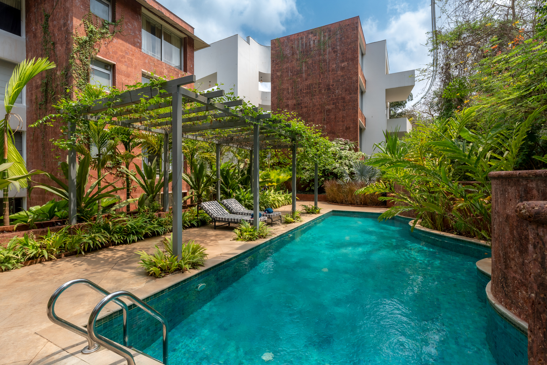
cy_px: 182
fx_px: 243
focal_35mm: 16
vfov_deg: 73.7
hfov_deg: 96.7
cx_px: 274
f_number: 11
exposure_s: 1/250
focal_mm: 16
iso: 200
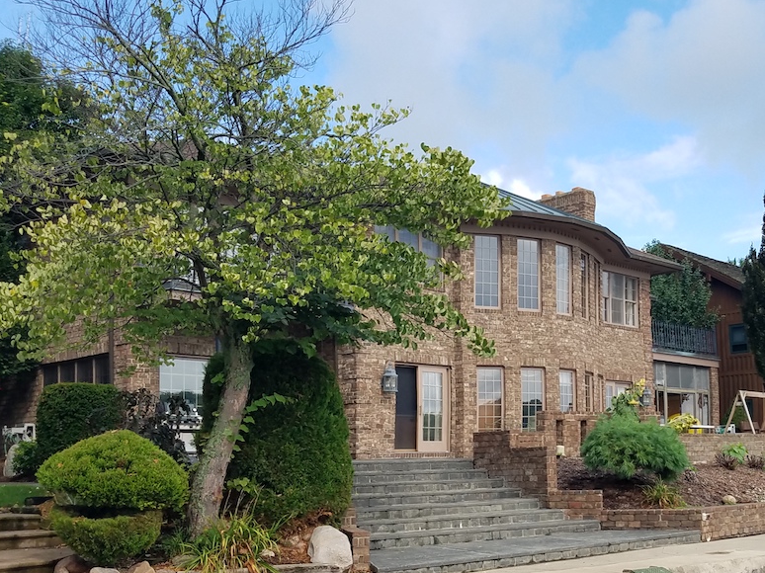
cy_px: 368
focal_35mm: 43
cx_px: 560
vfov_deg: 33.4
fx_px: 950
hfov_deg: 42.7
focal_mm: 4.2
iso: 50
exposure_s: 1/1488
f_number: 1.7
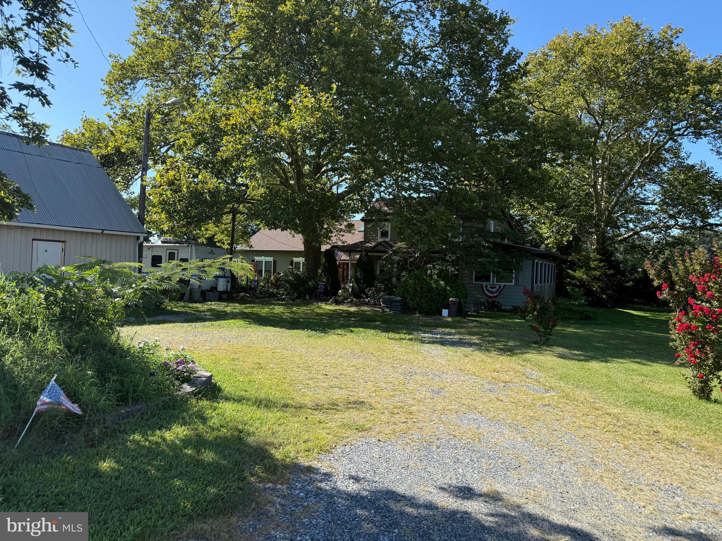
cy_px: 270
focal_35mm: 24
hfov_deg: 71.6
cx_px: 361
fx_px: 501
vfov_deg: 56.8
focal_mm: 6.76
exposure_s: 1/2232
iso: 100
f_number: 1.78
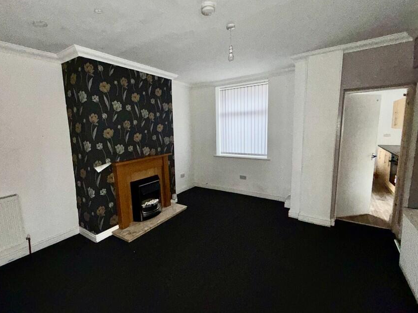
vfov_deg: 74.7
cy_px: 155
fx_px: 205
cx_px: 192
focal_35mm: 17
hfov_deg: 90.9
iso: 160
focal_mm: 2.22
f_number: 2.2
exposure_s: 1/57
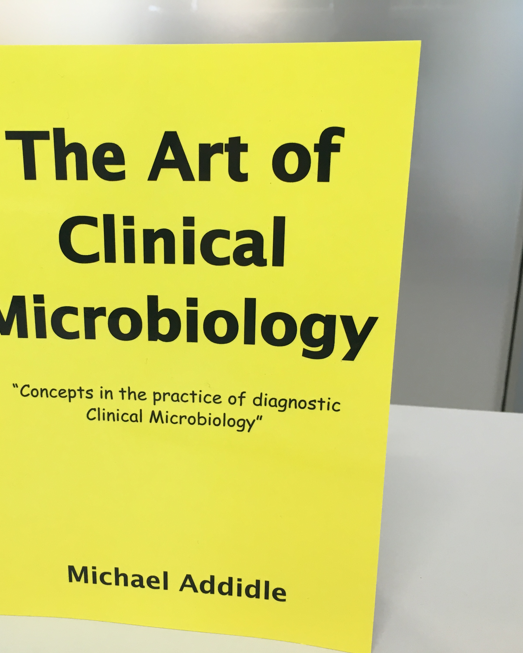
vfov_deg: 47.9
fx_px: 735
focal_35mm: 38
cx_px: 182
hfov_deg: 38.8
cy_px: 328
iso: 40
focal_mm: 4.15
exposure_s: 1/33
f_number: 2.2
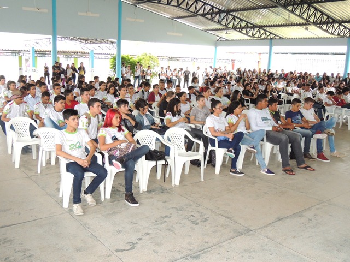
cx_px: 175
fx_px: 354
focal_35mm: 35
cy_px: 131
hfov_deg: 52.6
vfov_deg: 40.7
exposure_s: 1/50
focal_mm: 6.2
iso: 360
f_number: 3.3
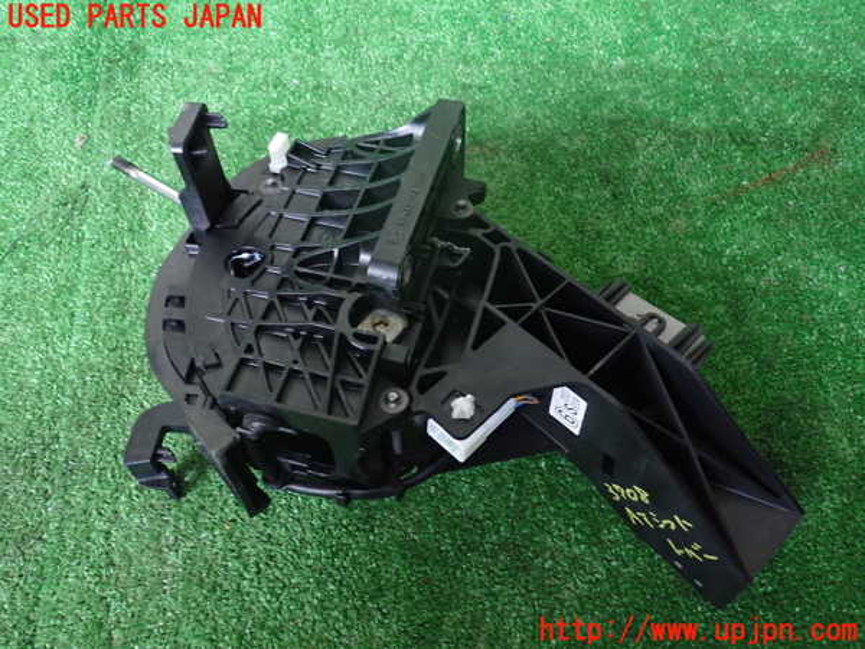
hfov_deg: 60.0
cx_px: 432
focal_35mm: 30
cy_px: 324
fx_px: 750
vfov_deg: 46.8
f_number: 2.3
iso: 800
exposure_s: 1/20
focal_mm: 5.4
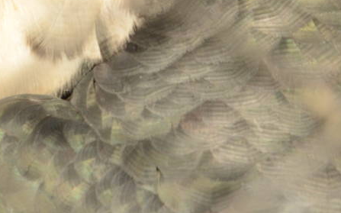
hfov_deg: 3.3
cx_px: 2
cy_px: -59
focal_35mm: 634
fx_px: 5890
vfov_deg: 2.1
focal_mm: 116
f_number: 11
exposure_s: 1/640
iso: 640
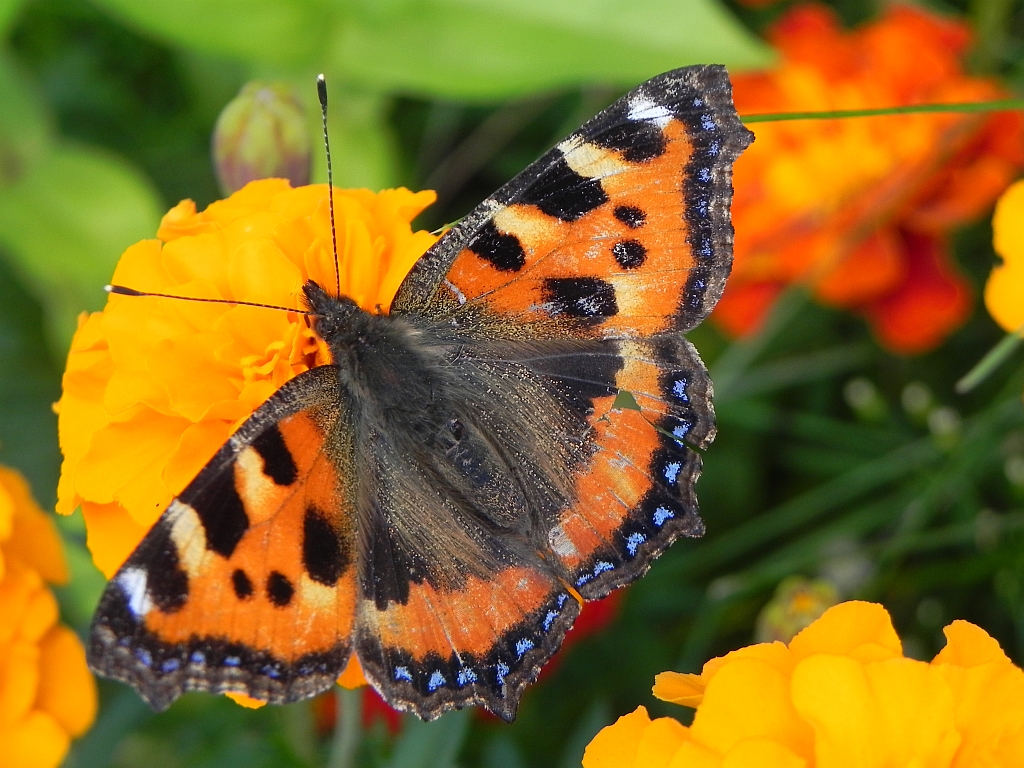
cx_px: 512
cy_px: 384
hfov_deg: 20.7
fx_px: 2810
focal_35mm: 95
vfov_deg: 15.6
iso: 160
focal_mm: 16.9
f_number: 4
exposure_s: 1/155
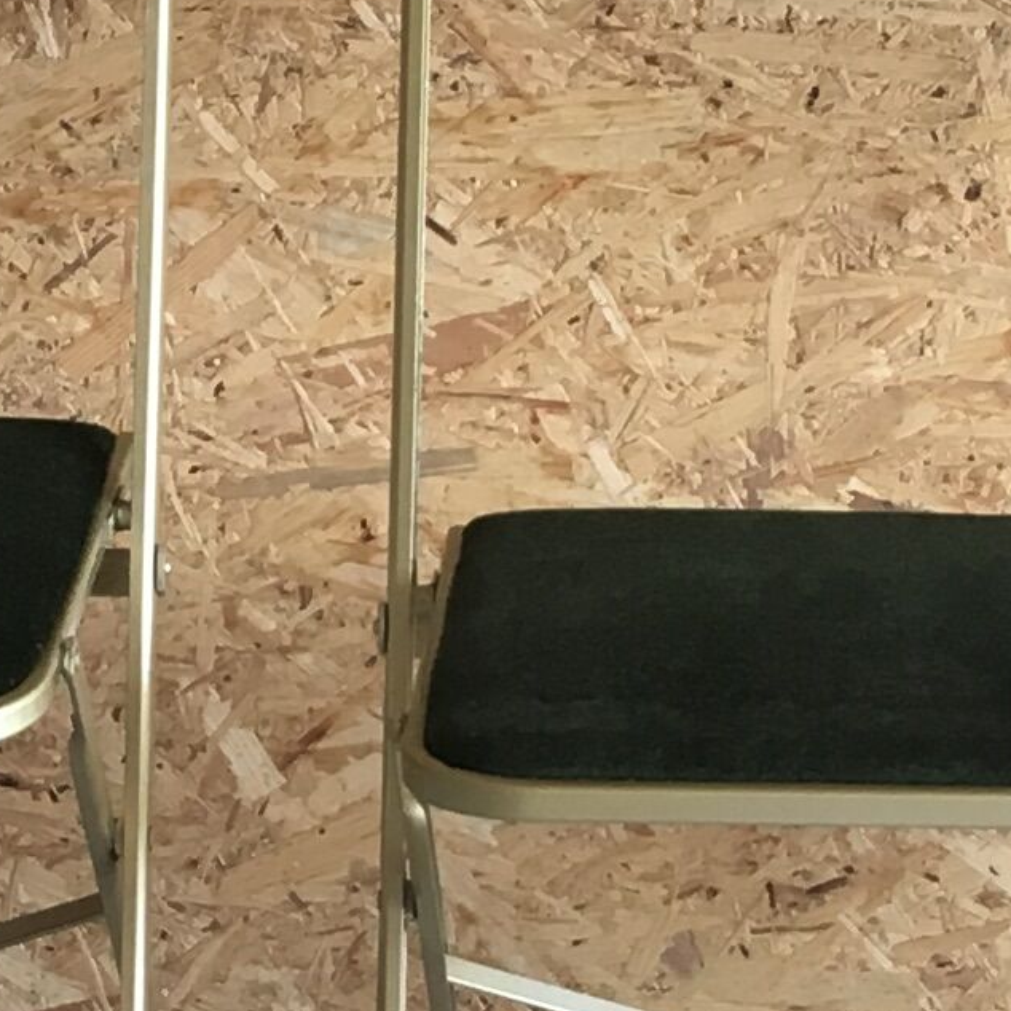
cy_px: 678
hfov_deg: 10.7
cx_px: 335
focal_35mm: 163
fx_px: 5386
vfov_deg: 10.7
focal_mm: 4.15
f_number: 2.2
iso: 32
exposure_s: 1/33
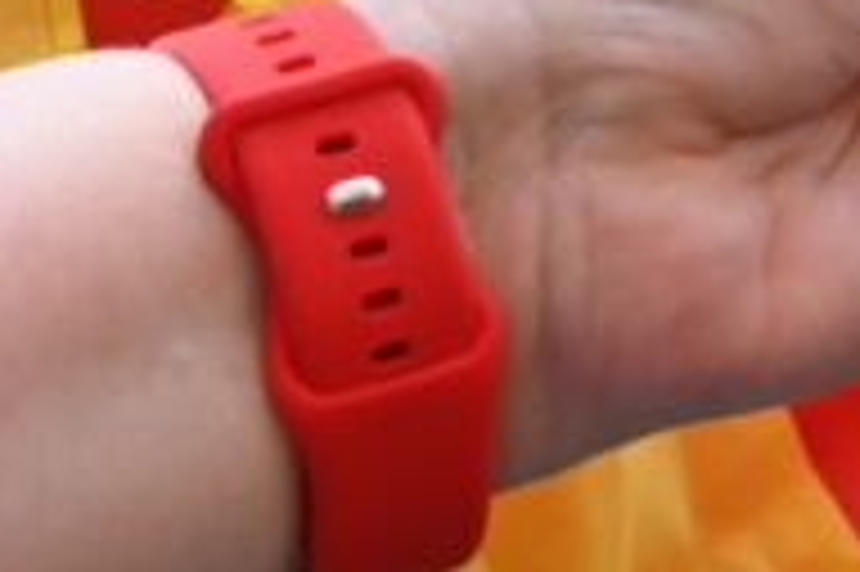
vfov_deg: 5.6
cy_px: -770
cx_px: 1396
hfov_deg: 8.5
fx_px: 5633
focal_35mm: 236
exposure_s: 1/160
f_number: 9
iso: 800
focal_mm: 44
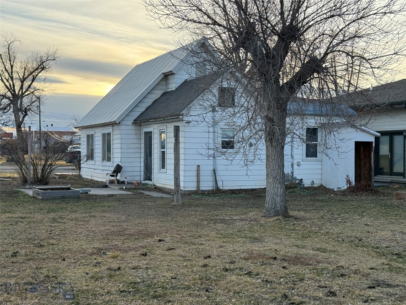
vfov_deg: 30.3
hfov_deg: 39.7
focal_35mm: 48
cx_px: 203
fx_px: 563
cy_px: 152
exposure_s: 1/917
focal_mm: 6.76
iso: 100
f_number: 1.78
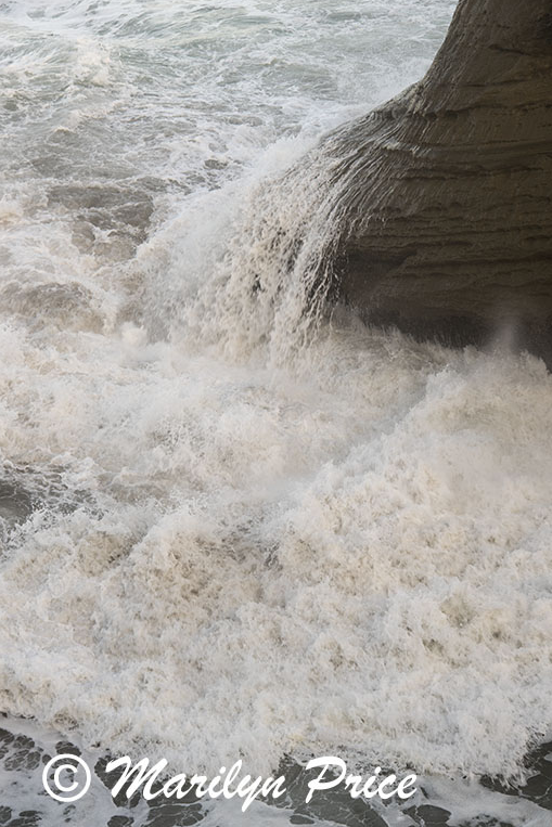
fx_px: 3126
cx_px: 277
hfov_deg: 10.1
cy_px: 412
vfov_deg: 15.1
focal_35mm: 136
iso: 100
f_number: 11
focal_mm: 135
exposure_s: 1/125
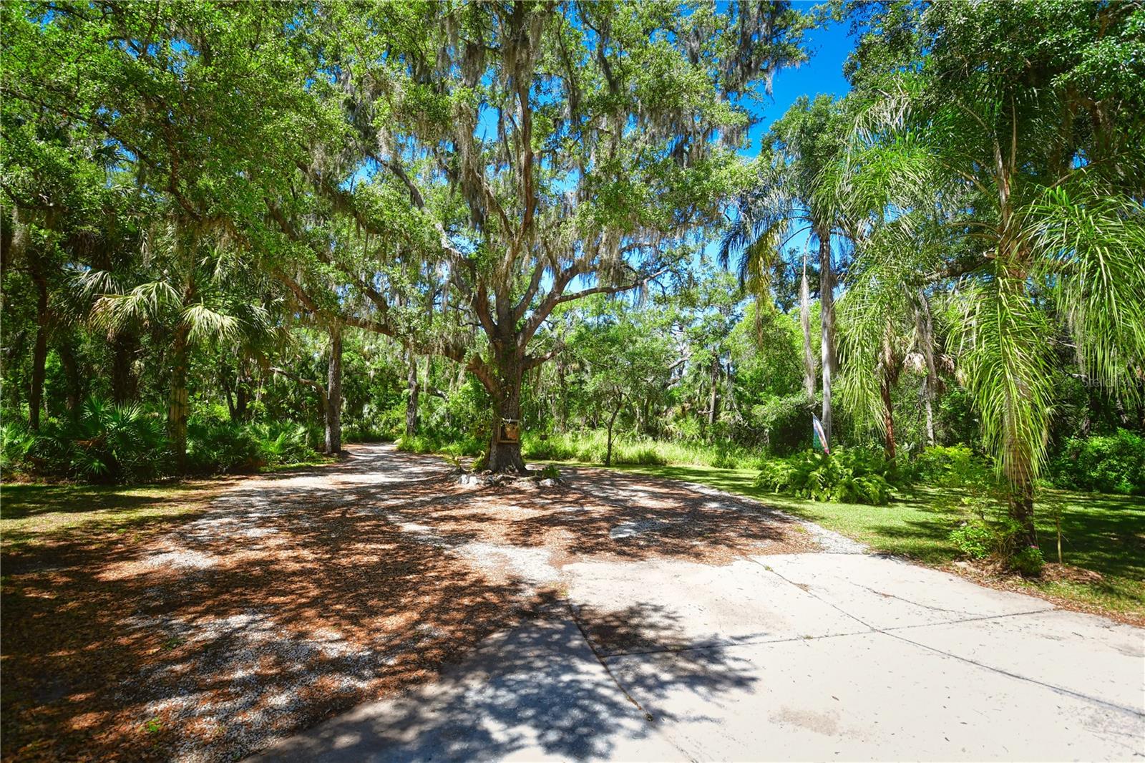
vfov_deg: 77.3
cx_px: 572
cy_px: 382
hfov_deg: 100.4
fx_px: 477
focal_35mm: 15
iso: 100
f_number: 6.3
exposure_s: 1/160
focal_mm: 10
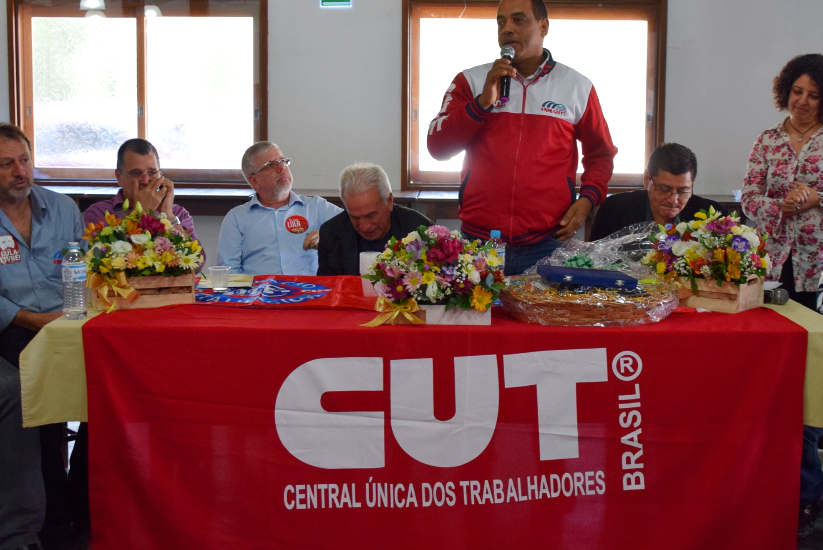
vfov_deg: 28.2
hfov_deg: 41.2
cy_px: 241
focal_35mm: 48
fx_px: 1093
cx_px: 463
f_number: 3.5
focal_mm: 21
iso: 800
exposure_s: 1/60
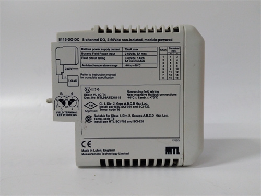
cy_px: 98
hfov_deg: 65.3
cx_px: 130
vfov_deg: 51.4
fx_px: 204
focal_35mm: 27
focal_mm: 3.79
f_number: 2
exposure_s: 1/33
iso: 341
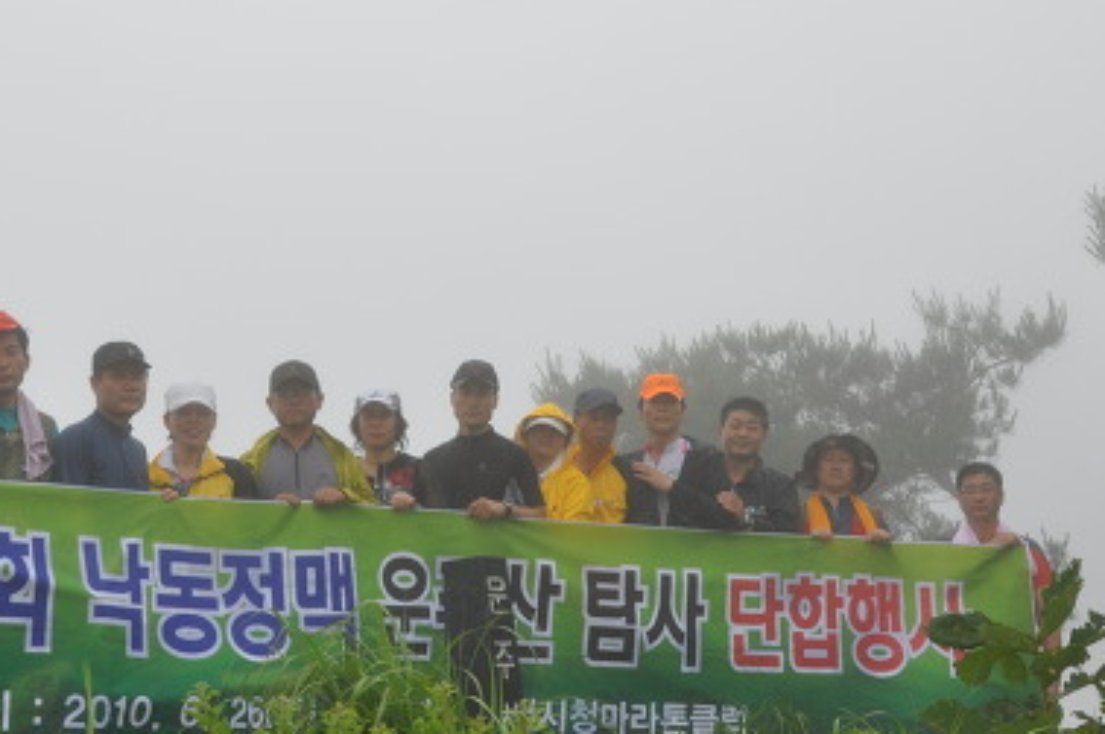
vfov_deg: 22.2
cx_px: 289
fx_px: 1870
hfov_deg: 32.4
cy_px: 355
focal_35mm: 61
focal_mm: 24
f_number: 14
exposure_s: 1/200
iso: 200
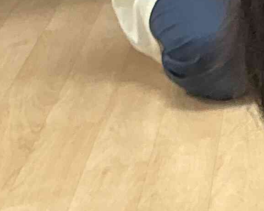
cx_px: 869
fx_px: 1547
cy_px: 394
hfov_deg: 8.0
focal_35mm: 198
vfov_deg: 7.6
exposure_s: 1/120
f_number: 1.8
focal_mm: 3
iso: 50
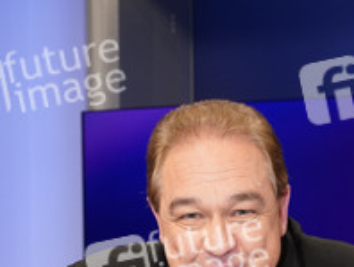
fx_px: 952
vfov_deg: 15.2
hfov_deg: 21.0
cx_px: 229
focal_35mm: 93
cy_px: 351
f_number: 5.6
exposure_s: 1/125
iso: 2000
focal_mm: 48
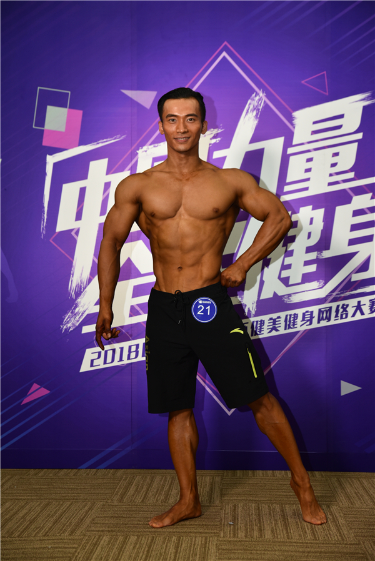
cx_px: 188
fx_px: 811
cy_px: 280
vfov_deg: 38.2
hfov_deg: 26.0
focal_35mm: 52
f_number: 4
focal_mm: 52
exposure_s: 1/160
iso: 800
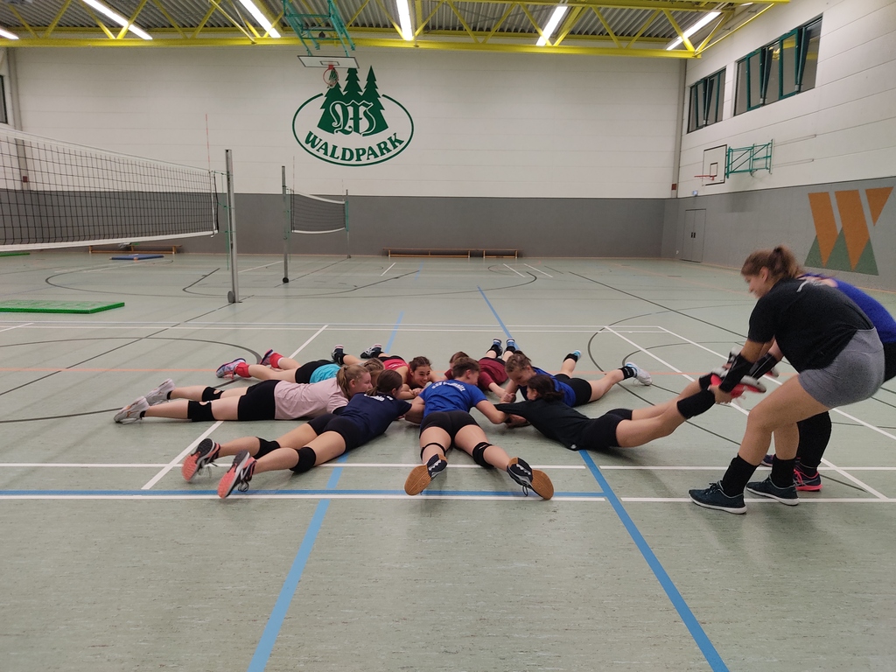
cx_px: 448
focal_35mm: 26
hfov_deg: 67.3
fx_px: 673
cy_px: 336
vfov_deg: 53.1
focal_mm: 4.74
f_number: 1.79
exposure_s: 1/33
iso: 315
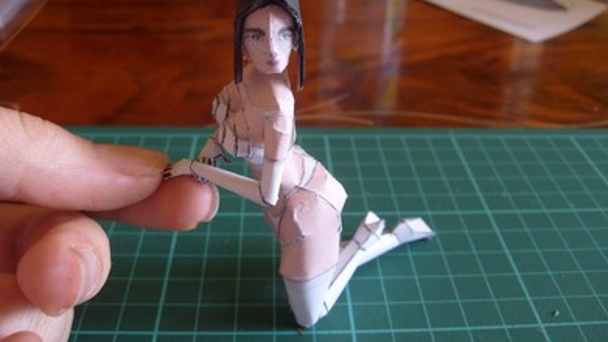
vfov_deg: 30.4
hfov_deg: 51.6
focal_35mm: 39
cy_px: 149
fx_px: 629
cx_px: 308
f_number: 2.8
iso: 80
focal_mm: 5.8
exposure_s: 1/60
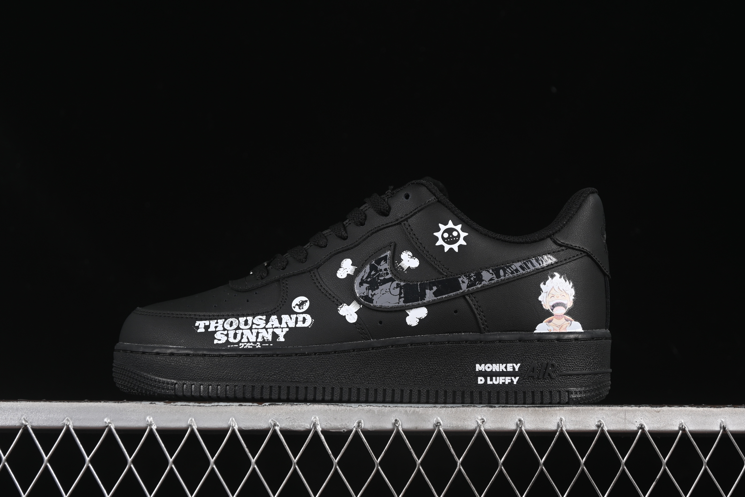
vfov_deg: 18.2
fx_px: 1552
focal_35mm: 75
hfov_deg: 27.0
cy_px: 248
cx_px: 372
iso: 160
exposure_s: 1/50
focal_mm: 50
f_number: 6.3
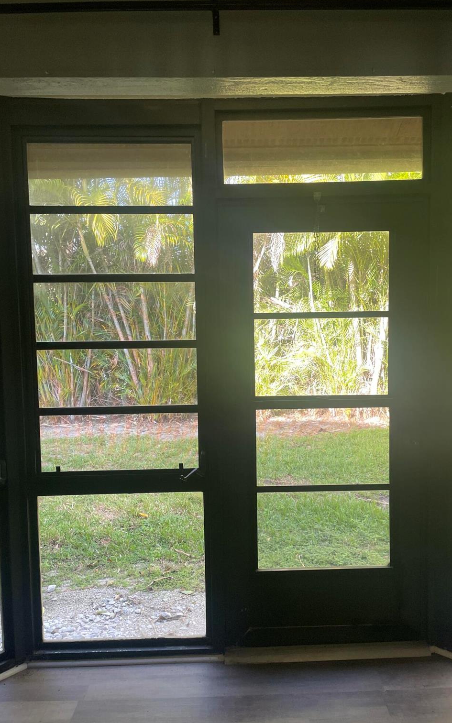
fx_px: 552
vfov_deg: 66.5
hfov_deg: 44.5
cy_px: 365
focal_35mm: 28
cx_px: 251
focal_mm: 4.2
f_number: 1.6
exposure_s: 1/121
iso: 125
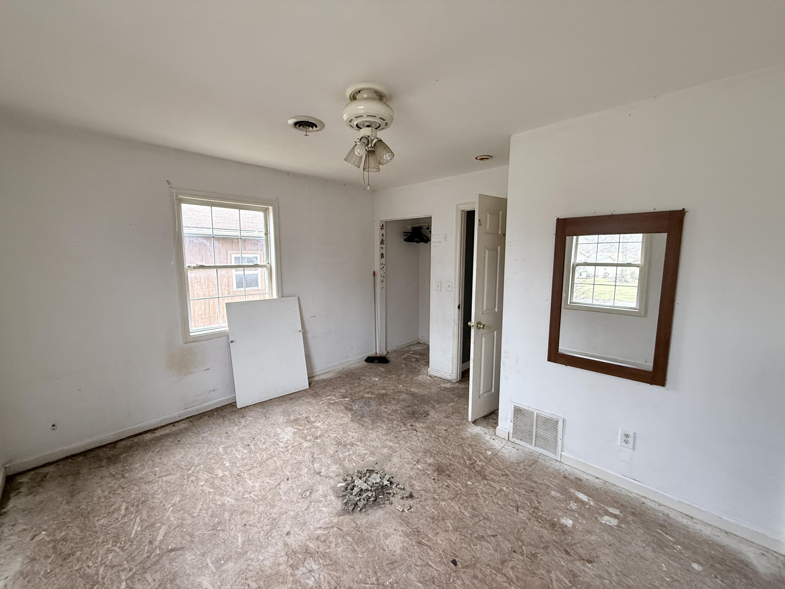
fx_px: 317
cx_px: 392
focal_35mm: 14
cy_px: 294
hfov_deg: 102.1
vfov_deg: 85.7
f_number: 2.2
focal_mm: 2.22
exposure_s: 1/60
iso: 320
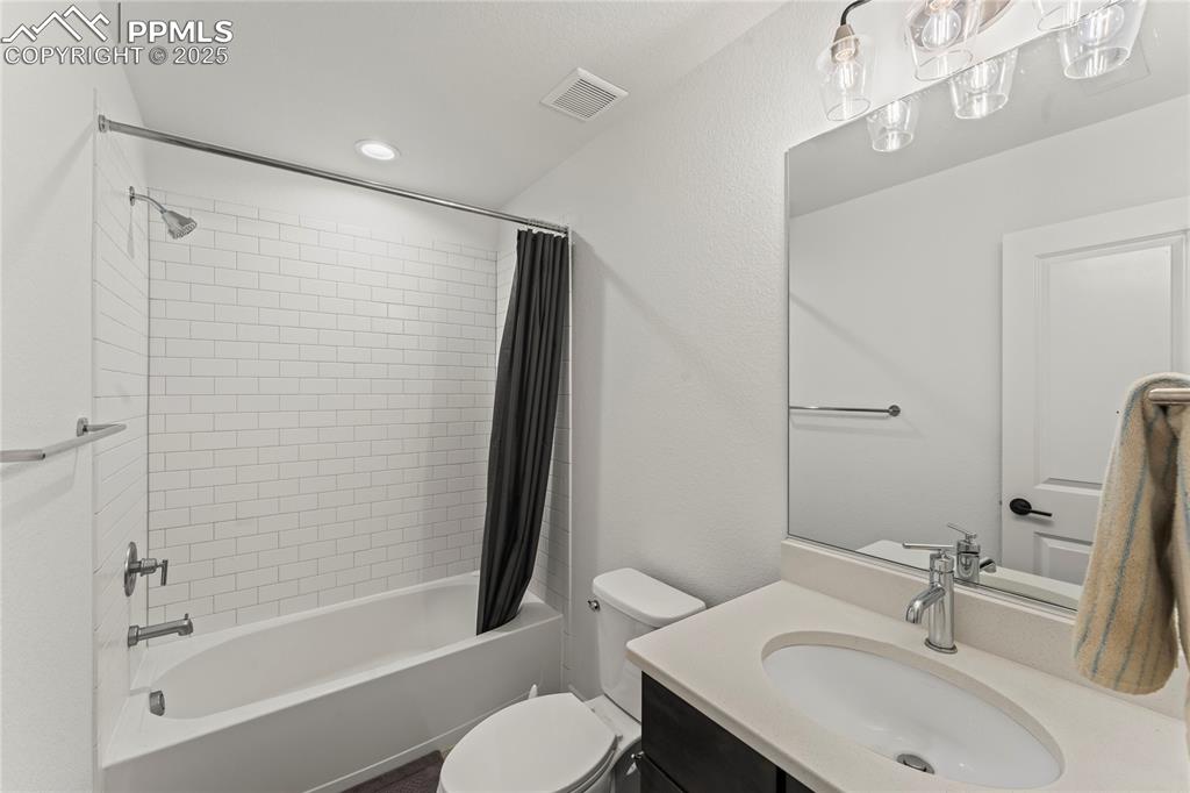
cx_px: 595
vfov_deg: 81.2
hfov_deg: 104.3
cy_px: 396
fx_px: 463
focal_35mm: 14
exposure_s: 1/4
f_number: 10
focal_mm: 14
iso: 400
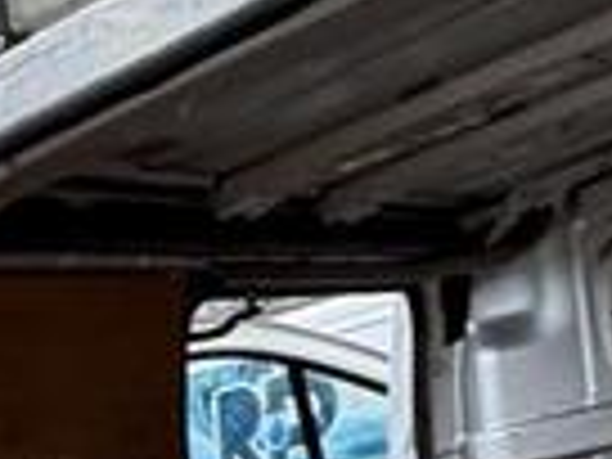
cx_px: -482
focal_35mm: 92
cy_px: 958
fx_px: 1627
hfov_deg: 17.4
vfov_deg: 13.4
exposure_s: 1/99
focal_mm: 2.22
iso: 80
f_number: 2.2
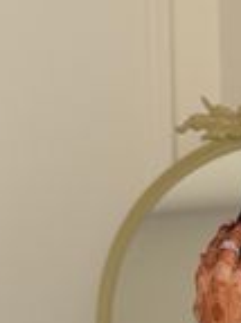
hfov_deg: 5.4
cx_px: 459
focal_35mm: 269
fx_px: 2501
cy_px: 899
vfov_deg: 6.8
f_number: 1.78
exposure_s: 1/102
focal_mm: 6.76
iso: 200
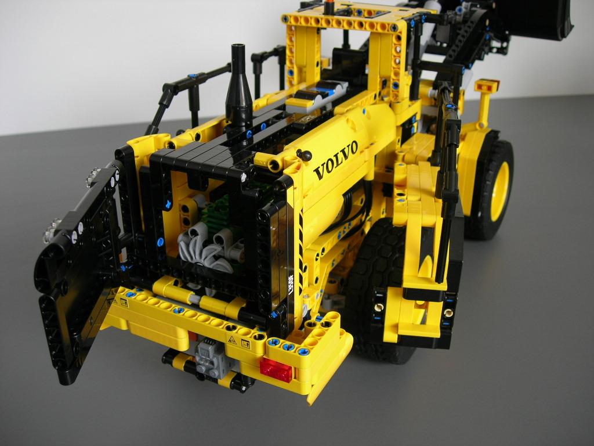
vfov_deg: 37.7
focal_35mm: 38
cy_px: 223
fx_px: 652
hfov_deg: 49.0
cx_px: 297
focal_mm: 7.8
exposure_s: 1/57.7
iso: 64
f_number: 2.8
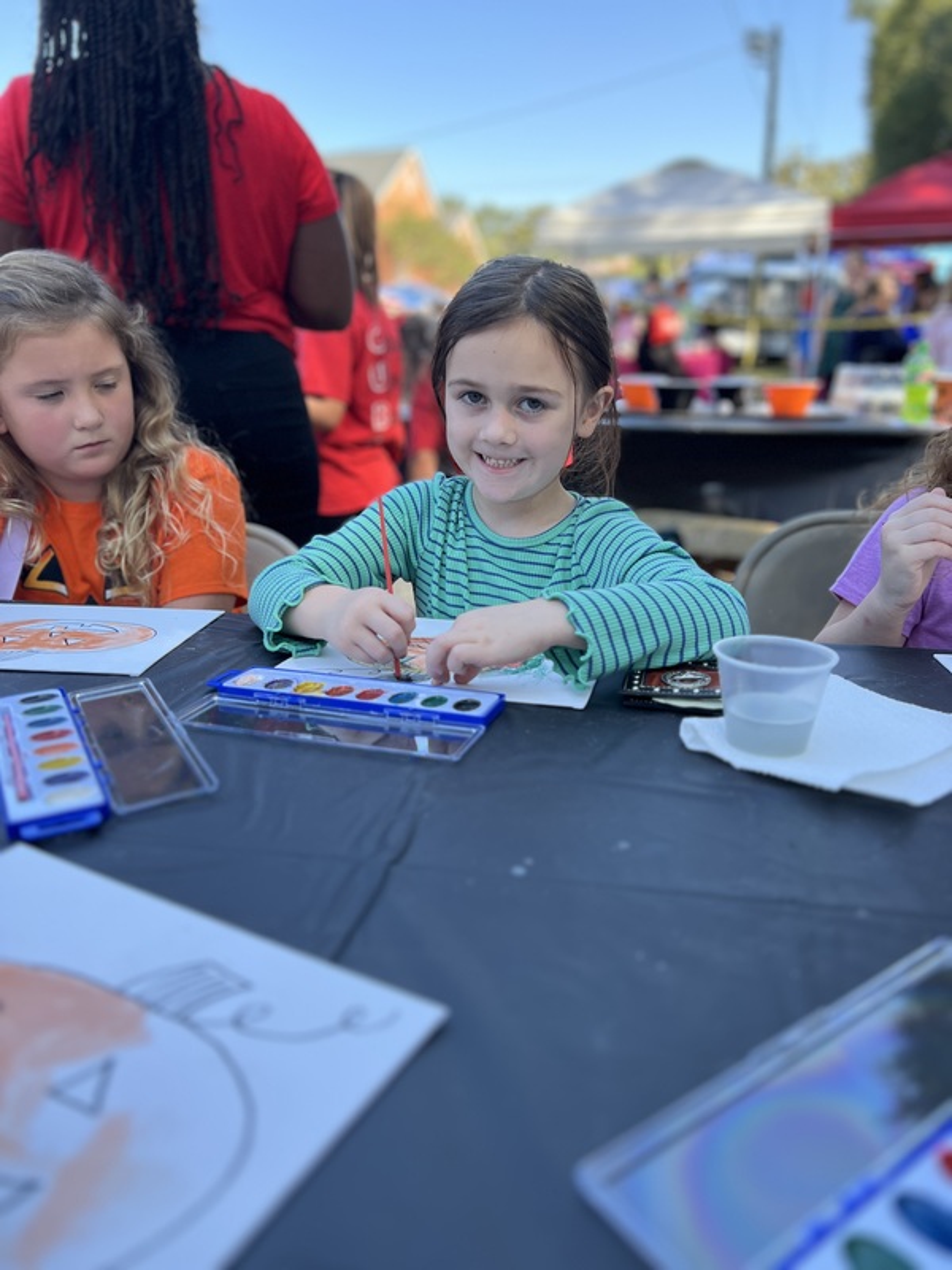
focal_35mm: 26
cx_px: 476
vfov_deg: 67.3
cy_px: 635
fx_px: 953
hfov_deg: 53.1
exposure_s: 1/461
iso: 50
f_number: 1.5
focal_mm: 5.7
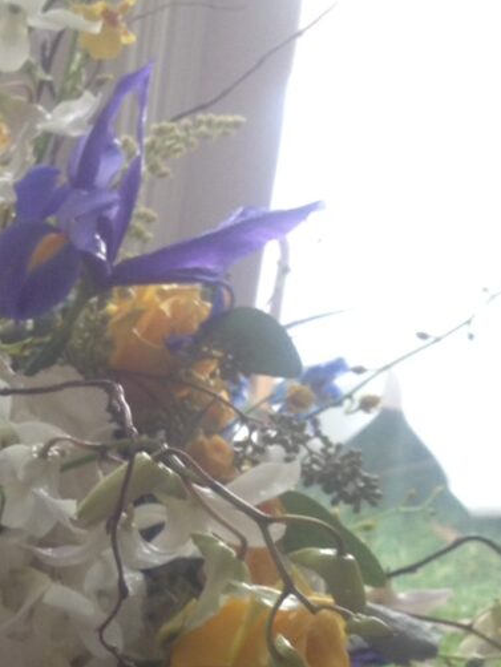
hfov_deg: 13.1
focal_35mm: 107
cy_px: 775
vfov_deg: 17.6
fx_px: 2063
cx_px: -234
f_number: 2.4
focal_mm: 4.28
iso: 50
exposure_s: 1/24
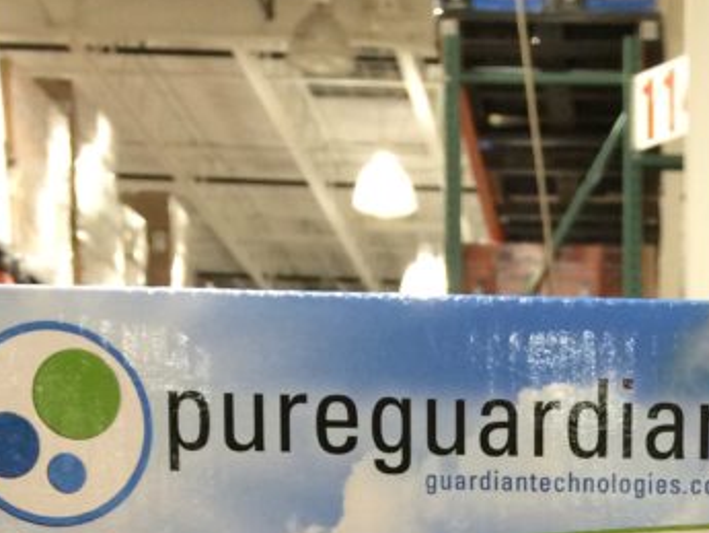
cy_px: 994
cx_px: 674
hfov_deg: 22.1
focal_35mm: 86
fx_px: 1762
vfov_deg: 14.8
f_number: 2.2
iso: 160
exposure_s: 1/30
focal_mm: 4.15
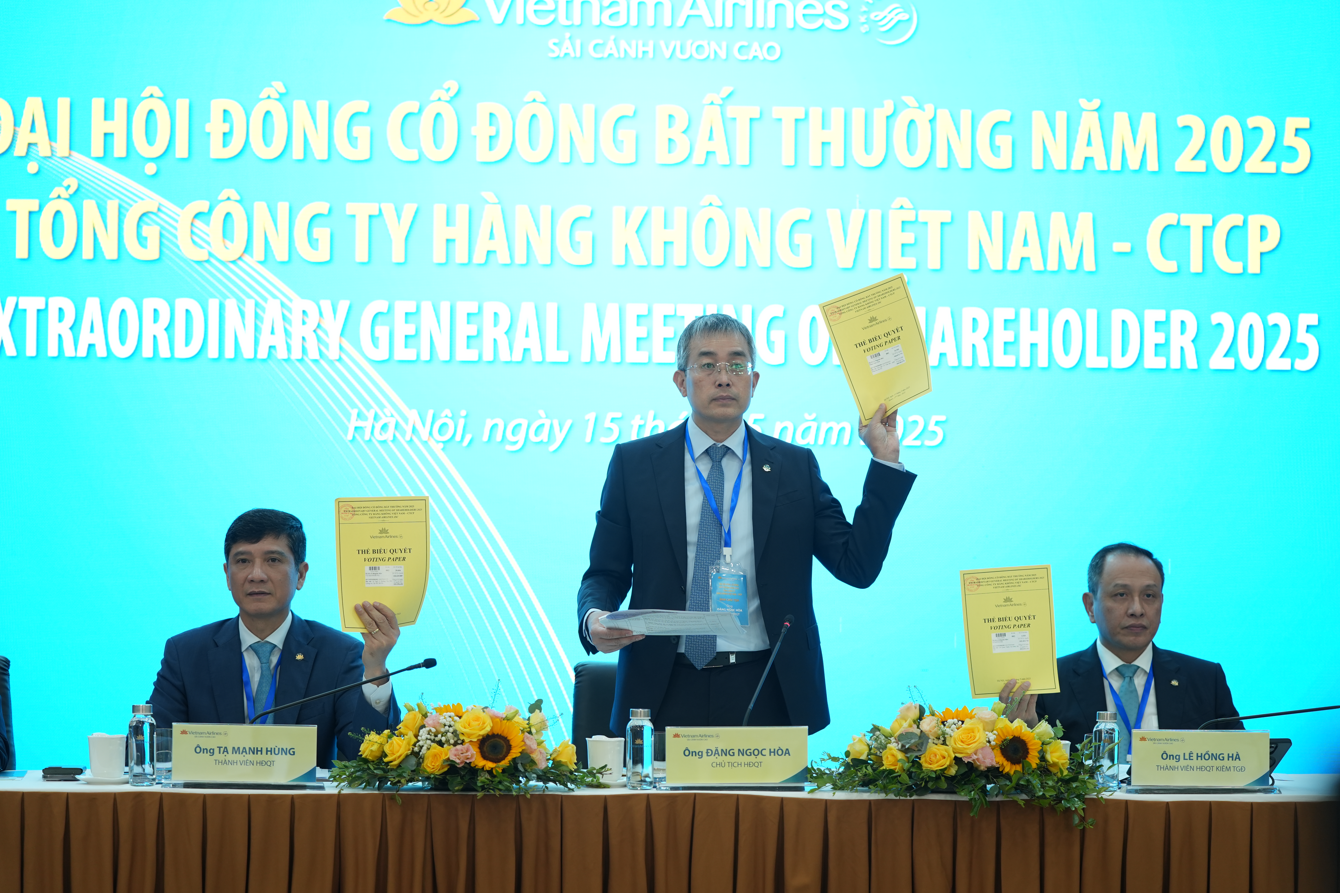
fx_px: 3536
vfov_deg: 14.4
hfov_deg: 21.5
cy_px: 444
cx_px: 668
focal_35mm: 95
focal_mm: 94
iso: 500
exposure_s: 1/100
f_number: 2.8
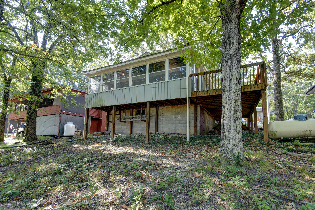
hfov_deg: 96.7
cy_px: 105
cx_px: 158
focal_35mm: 16
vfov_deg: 73.8
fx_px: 140
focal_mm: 16
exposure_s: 1/20
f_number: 6.7
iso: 100
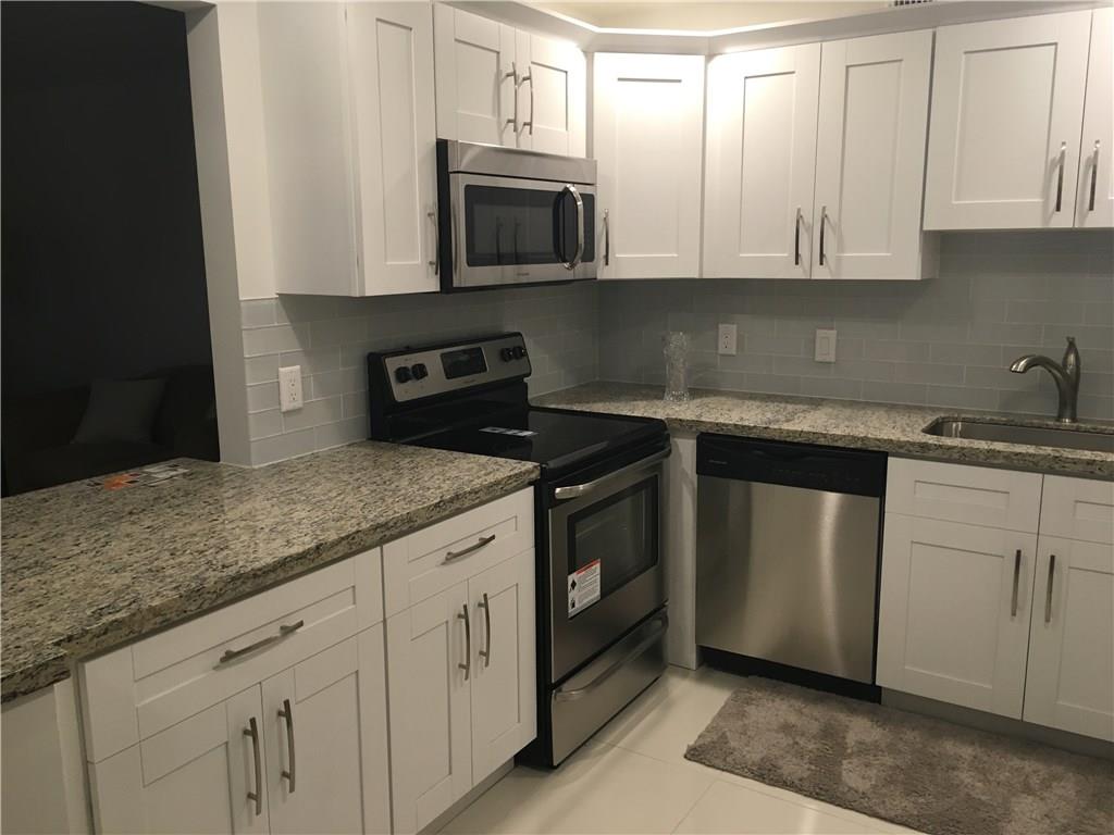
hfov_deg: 61.7
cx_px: 557
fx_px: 933
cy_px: 418
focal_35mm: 29
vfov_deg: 48.2
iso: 80
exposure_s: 1/30
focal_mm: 4.15
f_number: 2.2
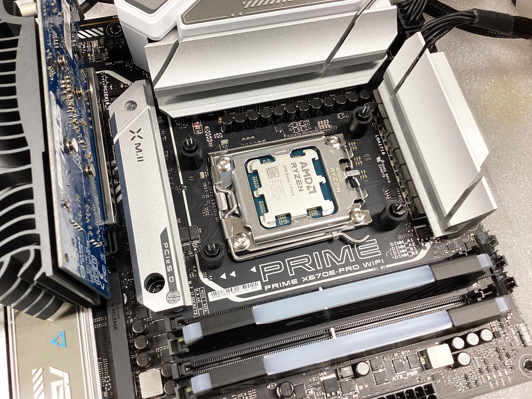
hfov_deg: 58.4
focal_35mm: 31
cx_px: 266
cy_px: 200
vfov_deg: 45.4
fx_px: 476
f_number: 2.4
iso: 80
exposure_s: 1/50
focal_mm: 3.3
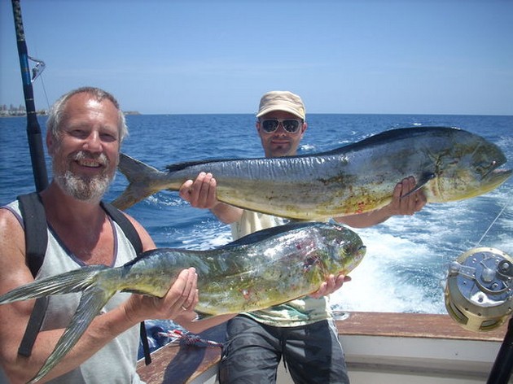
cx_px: 256
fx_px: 548
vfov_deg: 38.6
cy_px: 192
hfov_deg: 50.2
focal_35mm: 37
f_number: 5.6
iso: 64
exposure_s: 1/273
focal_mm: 6.2
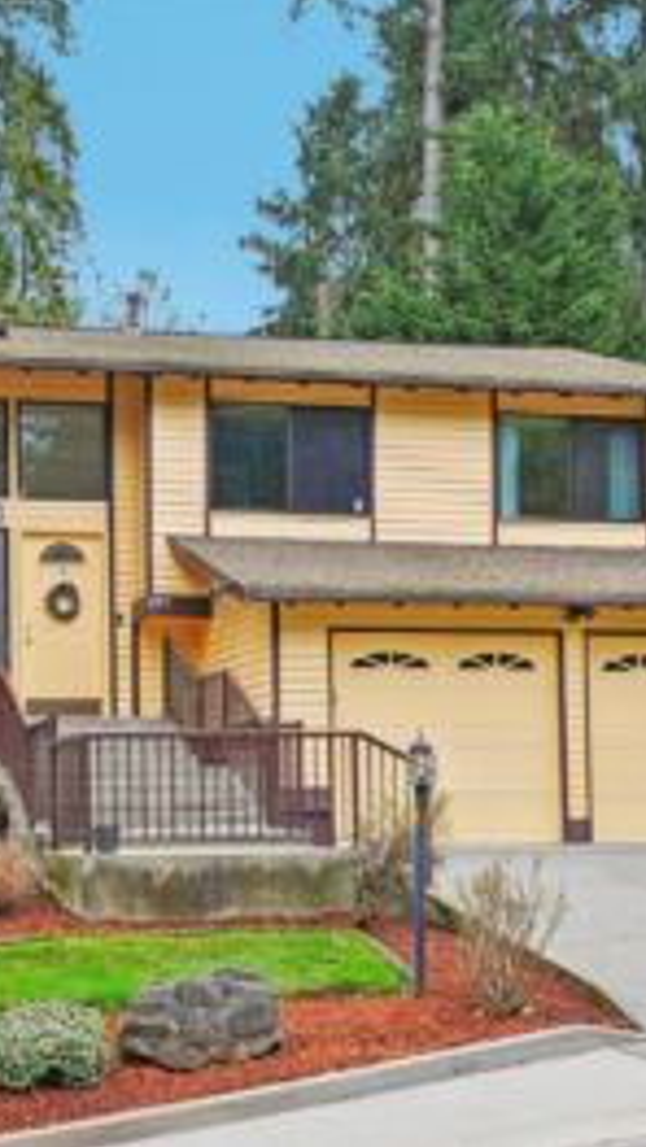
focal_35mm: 67
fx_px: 2040
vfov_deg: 31.4
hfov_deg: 17.7
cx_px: 70
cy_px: 569
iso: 250
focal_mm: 28
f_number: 8
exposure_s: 1/125
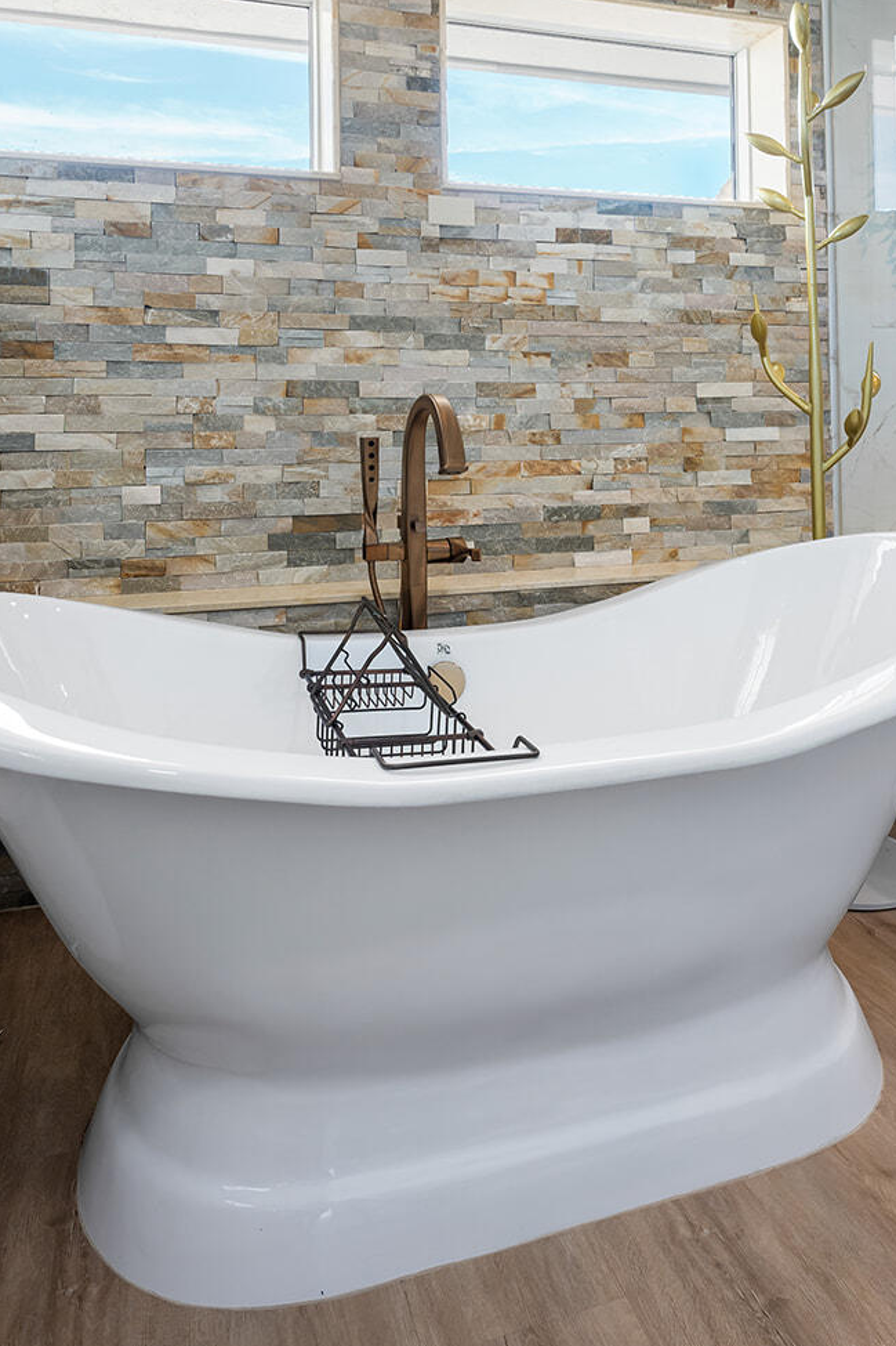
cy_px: 372
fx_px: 859
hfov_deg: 55.1
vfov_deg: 72.0
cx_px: 447
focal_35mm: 23
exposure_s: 1/50
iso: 400
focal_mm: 14
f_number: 8
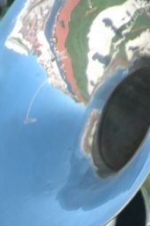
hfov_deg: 1.2
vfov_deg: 1.7
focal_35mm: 1190
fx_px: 7467
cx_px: 18
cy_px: 384
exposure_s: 1/400
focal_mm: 200
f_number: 5.6
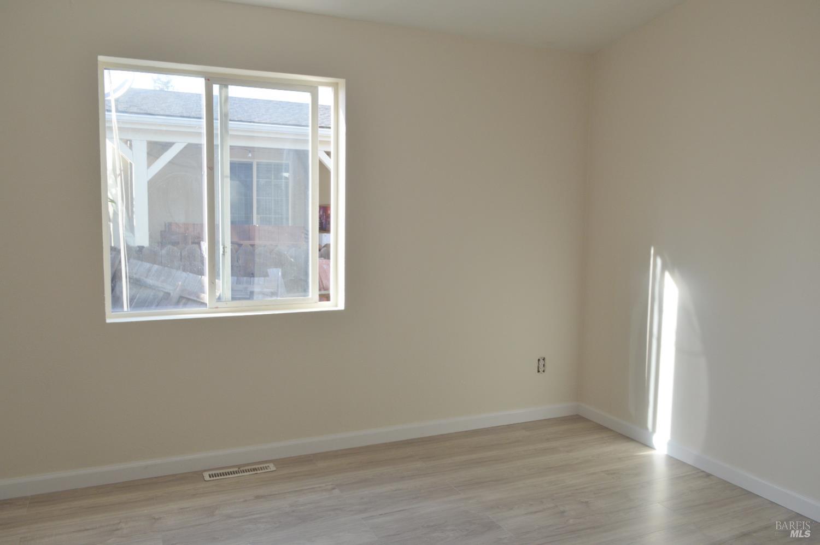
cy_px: 272
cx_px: 410
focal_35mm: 27
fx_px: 614
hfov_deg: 67.4
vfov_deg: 47.8
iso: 360
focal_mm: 18
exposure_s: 1/125
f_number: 5.6
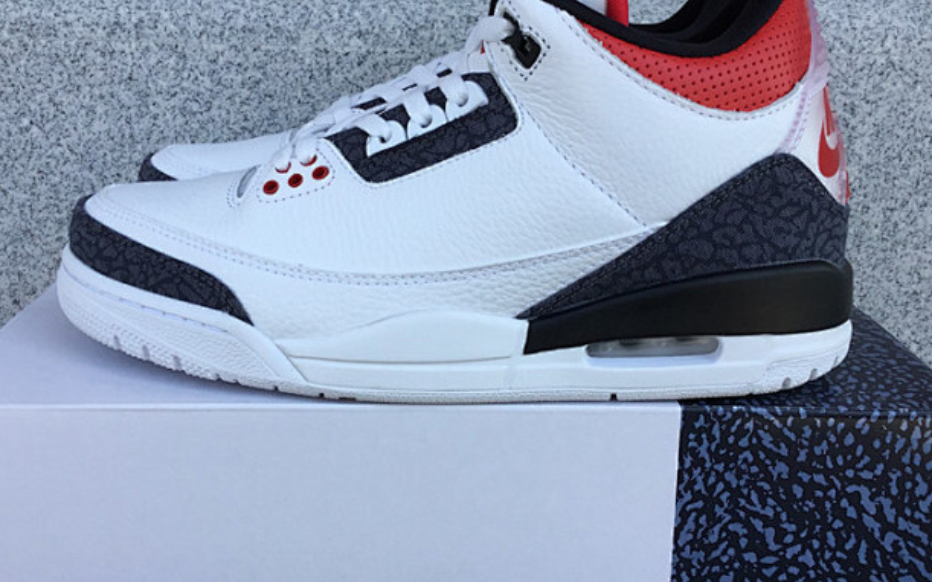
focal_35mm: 43
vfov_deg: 29.9
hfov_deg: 46.2
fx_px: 1092
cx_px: 458
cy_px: 302
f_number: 2.4
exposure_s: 1/314
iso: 25
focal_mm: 3.3
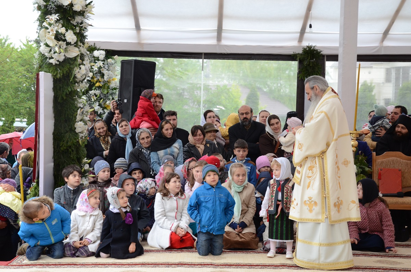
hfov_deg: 28.1
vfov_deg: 18.8
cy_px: 136
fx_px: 820
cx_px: 206
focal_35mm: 72
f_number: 6.3
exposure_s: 1/100
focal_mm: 48
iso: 800
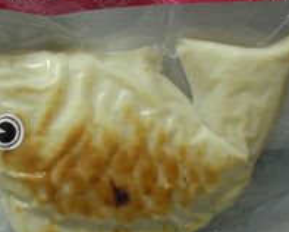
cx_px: 111
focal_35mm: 65
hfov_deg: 29.0
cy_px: 74
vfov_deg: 23.4
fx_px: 557
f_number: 3.1
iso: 800
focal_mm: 6.3
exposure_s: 1/100
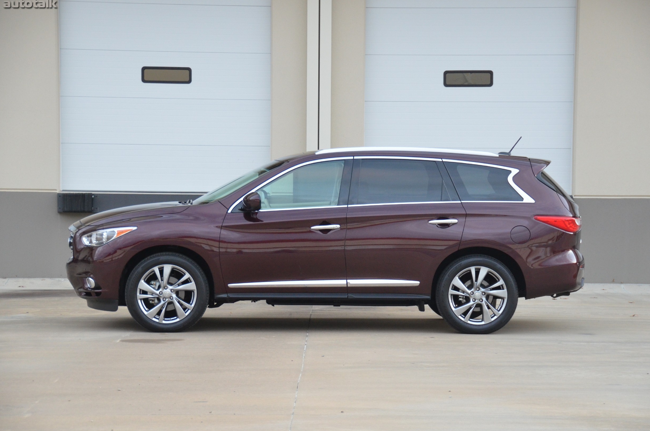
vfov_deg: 12.7
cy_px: 217
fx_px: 1928
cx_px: 329
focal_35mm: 107
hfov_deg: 19.1
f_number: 5
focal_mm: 70
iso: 1600
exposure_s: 1/50
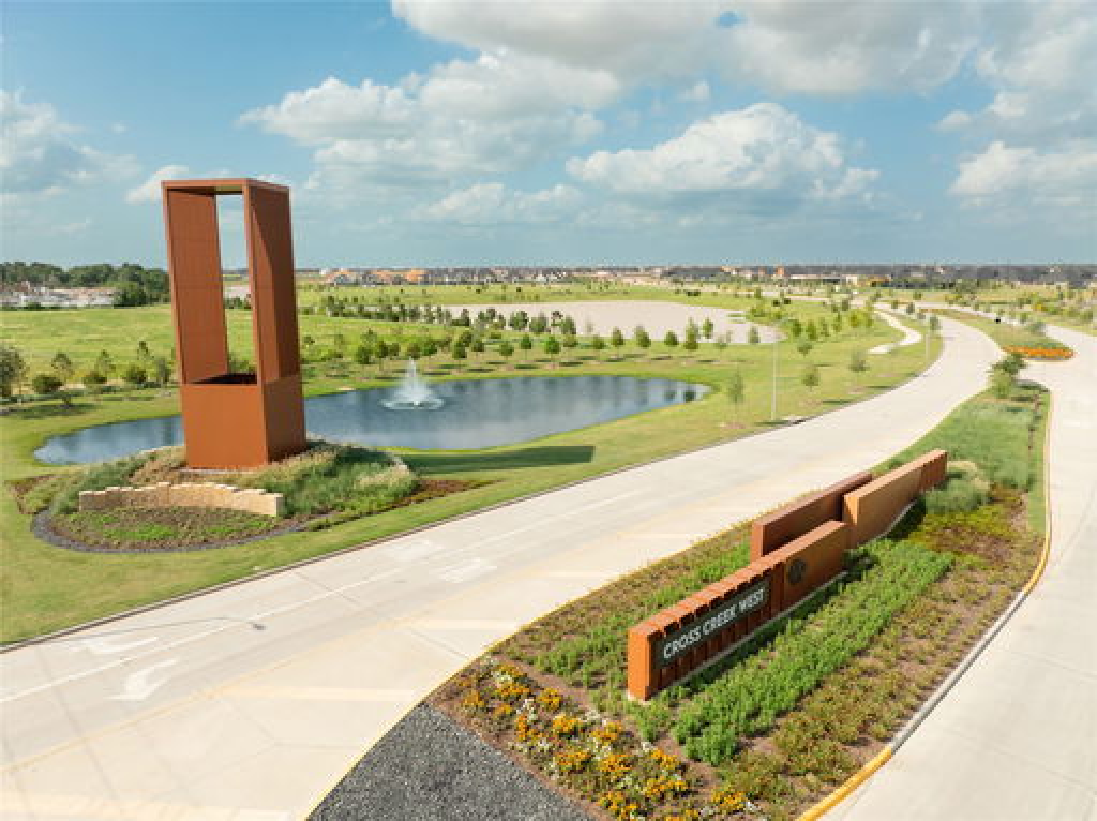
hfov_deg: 71.6
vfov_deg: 56.7
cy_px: 410
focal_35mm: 24
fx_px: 760
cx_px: 548
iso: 100
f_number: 2.8
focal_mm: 12.29
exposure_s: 1/400
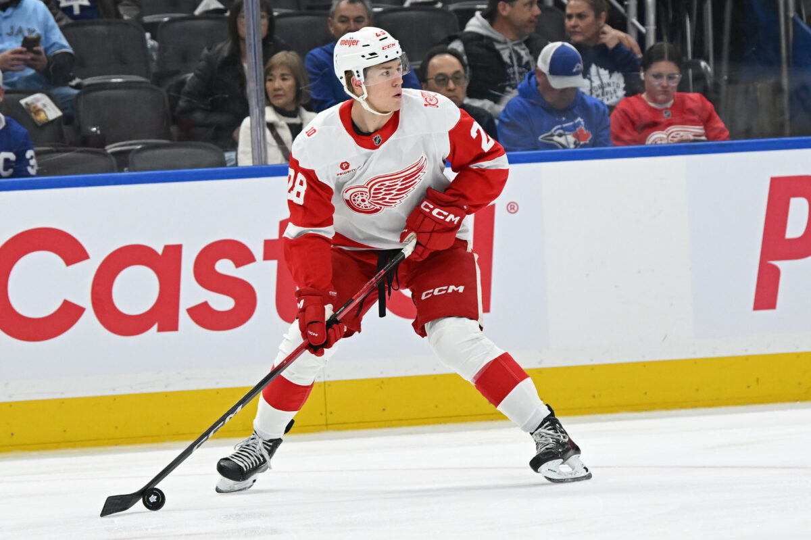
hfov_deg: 10.6
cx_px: 406
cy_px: 270
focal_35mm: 195
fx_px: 4391
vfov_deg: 7.0
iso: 2000
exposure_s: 1/1600
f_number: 3.5
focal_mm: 130
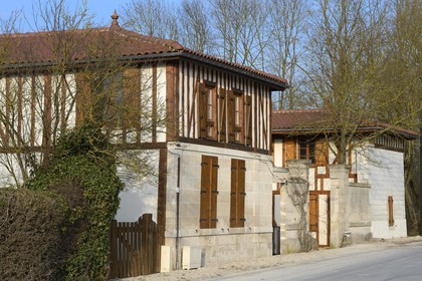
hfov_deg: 25.4
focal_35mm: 80
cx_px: 211
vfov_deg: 17.1
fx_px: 938
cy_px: 140
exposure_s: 1/250
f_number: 8
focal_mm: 80
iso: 200
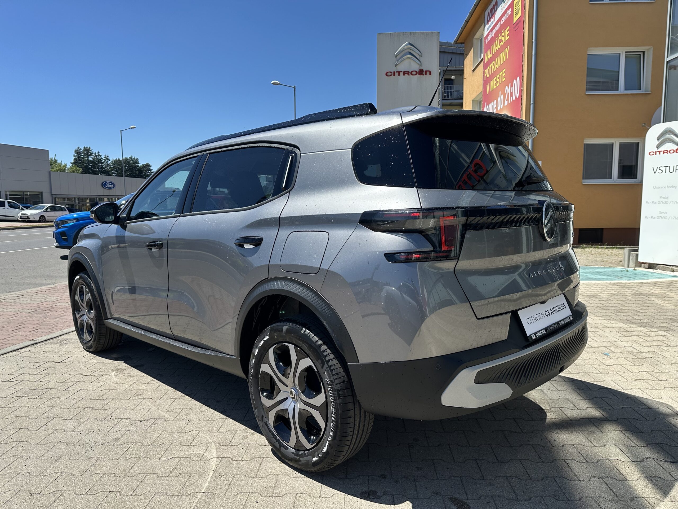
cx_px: 339
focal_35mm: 24
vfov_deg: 56.8
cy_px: 254
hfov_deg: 71.6
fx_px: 470
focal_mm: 6.86
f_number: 1.78
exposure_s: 1/3472
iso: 80
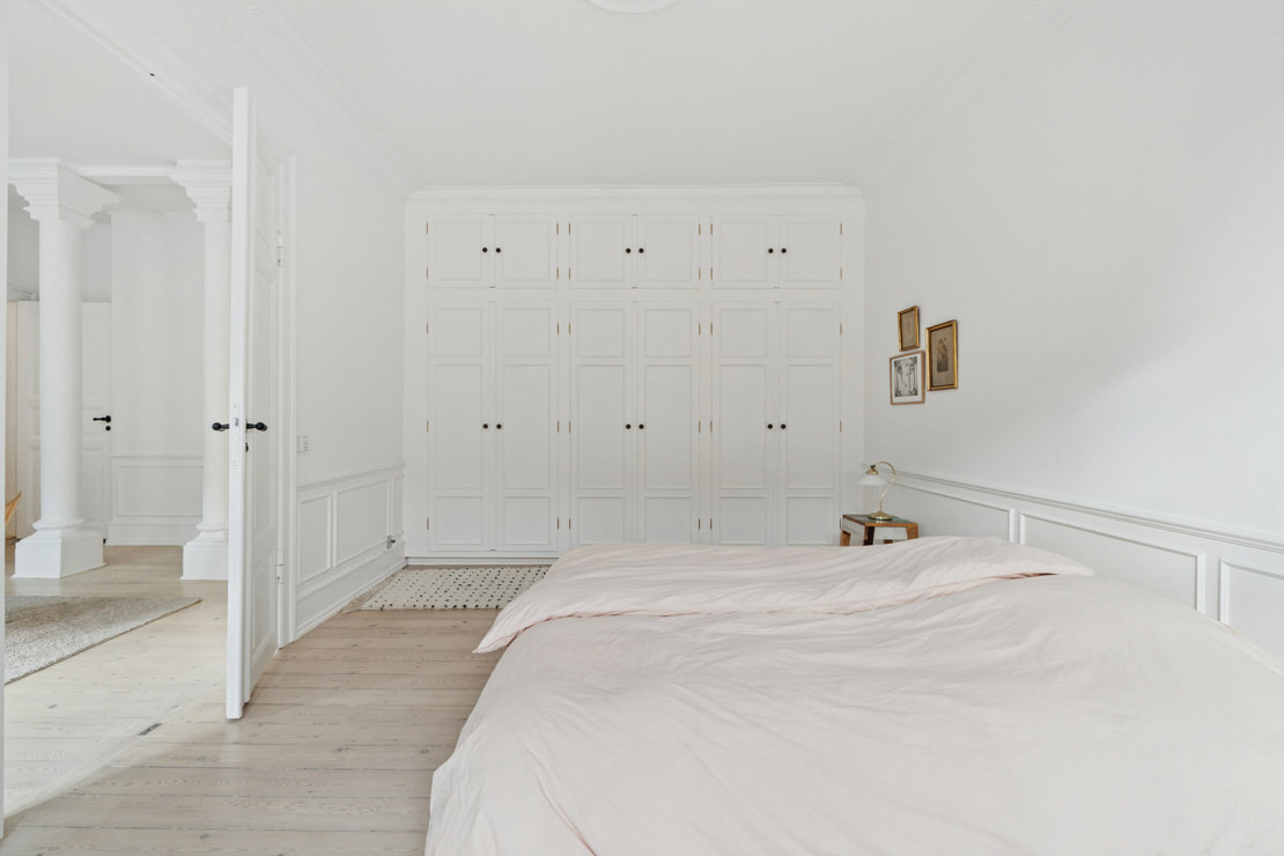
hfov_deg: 100.4
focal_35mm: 15
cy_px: 428
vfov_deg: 77.3
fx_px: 535
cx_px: 642
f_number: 8
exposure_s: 1/80
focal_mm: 10
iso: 500
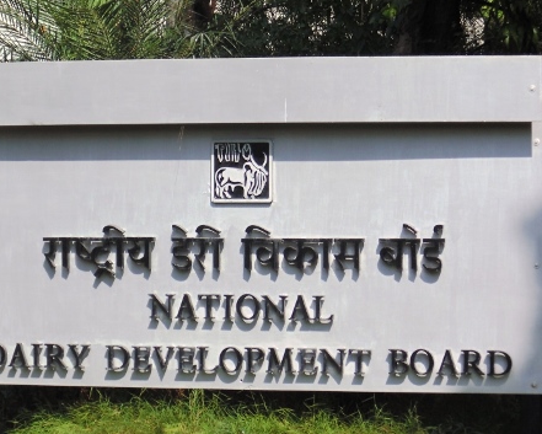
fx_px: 2407
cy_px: 286
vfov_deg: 10.3
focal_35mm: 150
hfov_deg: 12.8
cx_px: 208
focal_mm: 19
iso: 80
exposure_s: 1/80
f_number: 12.9
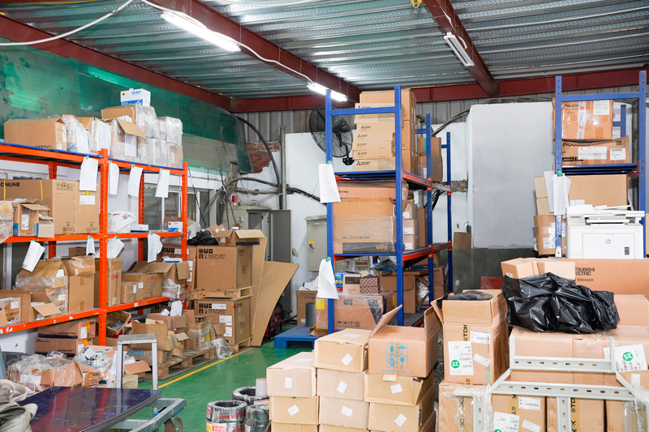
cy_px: 216
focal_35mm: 42
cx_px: 324
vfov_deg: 32.0
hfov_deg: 46.6
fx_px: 753
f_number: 5
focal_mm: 41.8
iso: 1000
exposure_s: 1/100
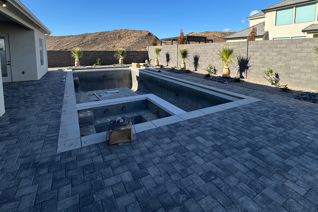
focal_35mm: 19
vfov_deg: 62.5
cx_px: 167
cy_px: 66
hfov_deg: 86.8
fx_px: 168
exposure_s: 1/1217
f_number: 2.2
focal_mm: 2.22
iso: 50
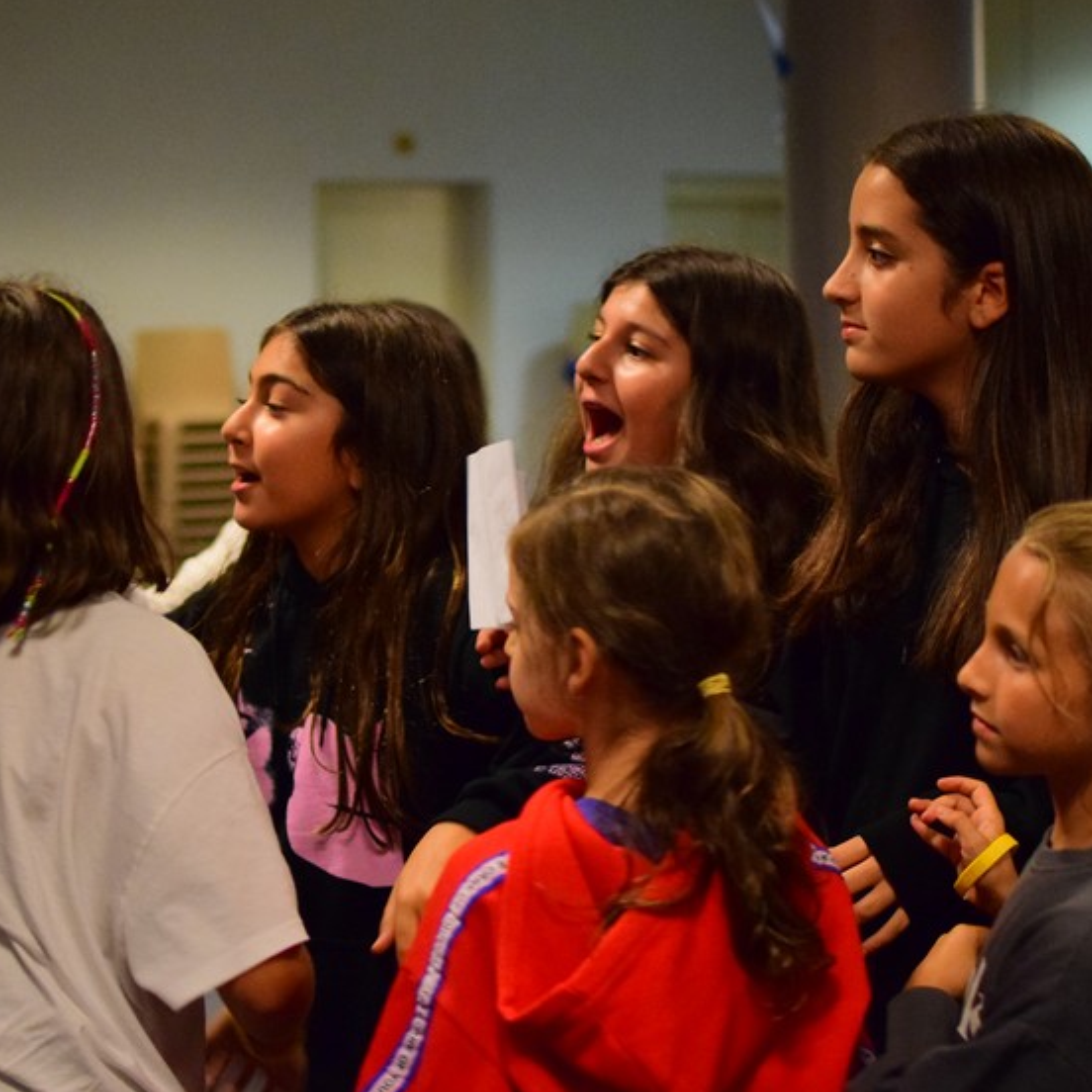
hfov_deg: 20.9
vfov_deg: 20.9
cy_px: 600
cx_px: 437
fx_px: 2955
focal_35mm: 83
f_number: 1.8
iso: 3200
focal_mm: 35
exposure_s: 1/125
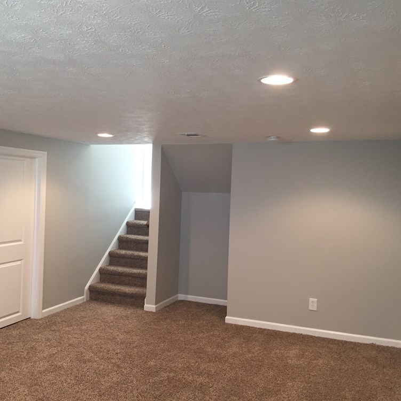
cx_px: 179
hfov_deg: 47.1
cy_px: 196
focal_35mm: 35
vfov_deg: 47.2
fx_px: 459
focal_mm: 4.15
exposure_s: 1/30
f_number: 2.2
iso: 100
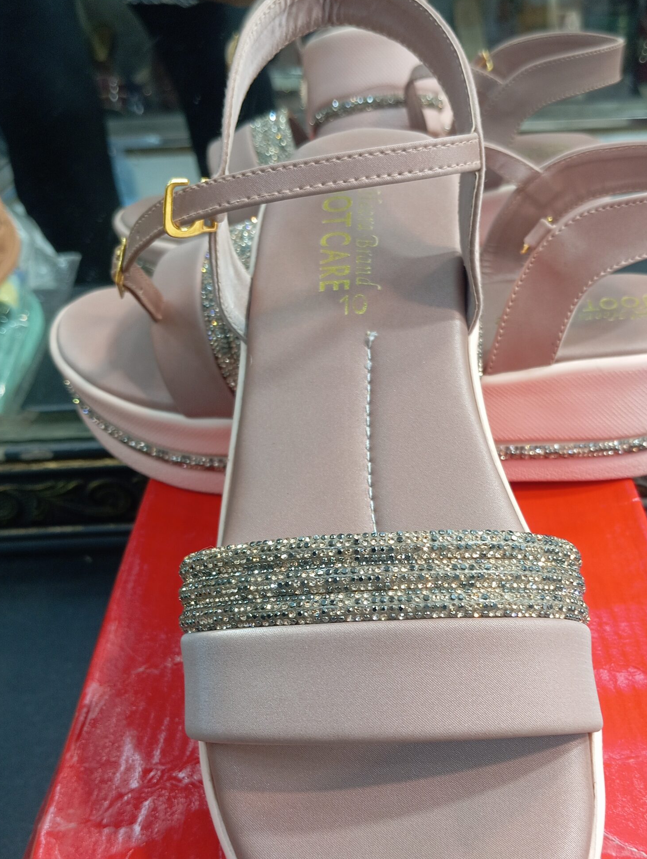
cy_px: 491
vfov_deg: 49.9
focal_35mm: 37
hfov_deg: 38.6
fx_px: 920
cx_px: 395
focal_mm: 4.22
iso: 180
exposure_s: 1/50
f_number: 1.8
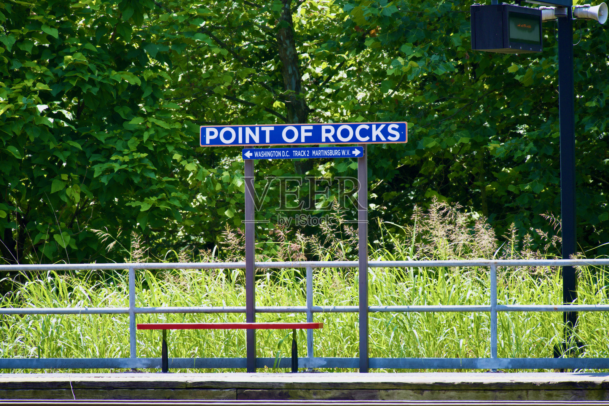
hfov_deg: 10.3
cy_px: 203
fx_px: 3383
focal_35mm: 200
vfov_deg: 6.9
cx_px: 304
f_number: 6.3
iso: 400
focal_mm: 200
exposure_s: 1/500
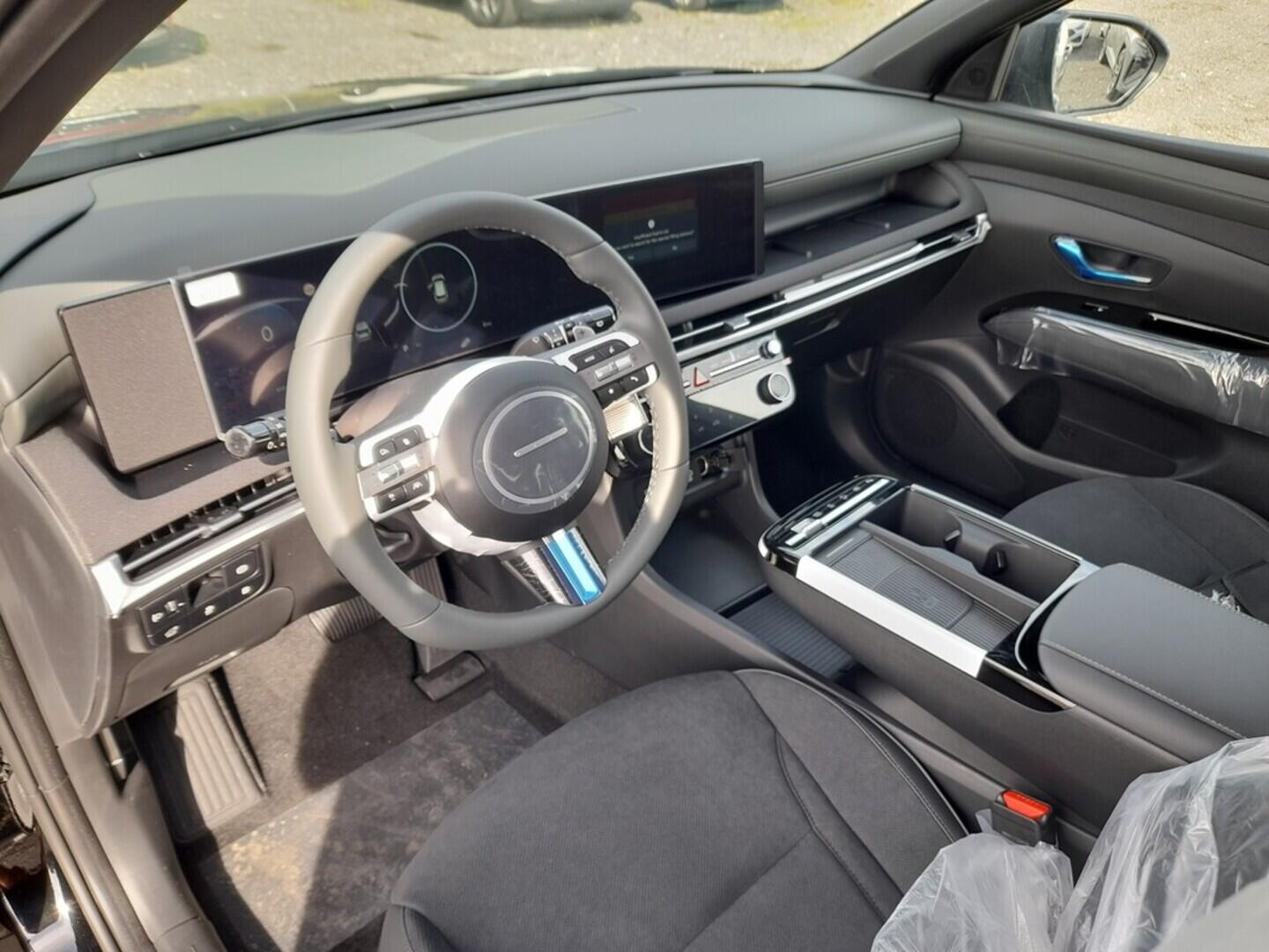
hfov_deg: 69.4
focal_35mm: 25
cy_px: 476
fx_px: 916
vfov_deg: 54.9
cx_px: 634
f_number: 2
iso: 25
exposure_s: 1/50
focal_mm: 4.6
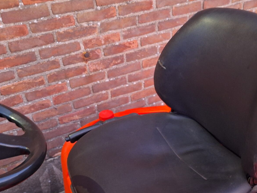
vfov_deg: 35.2
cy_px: 142
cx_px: 169
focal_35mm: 40
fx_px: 297
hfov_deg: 46.2
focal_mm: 5.54
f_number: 1.8
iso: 640
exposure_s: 1/20
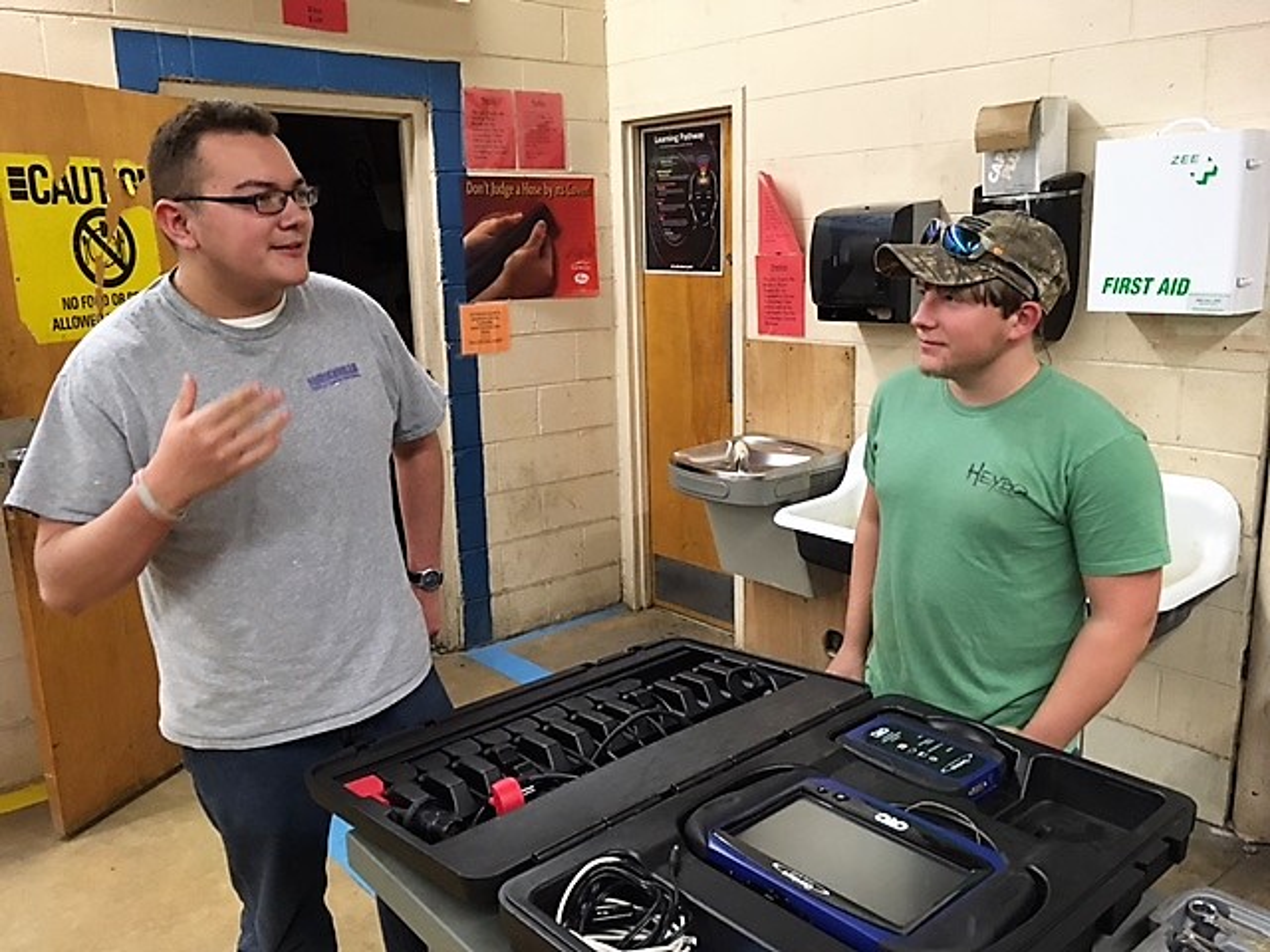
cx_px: 635
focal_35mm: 29
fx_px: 1064
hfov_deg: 61.7
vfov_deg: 48.2
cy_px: 476
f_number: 2.2
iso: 160
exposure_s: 1/30
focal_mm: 4.15
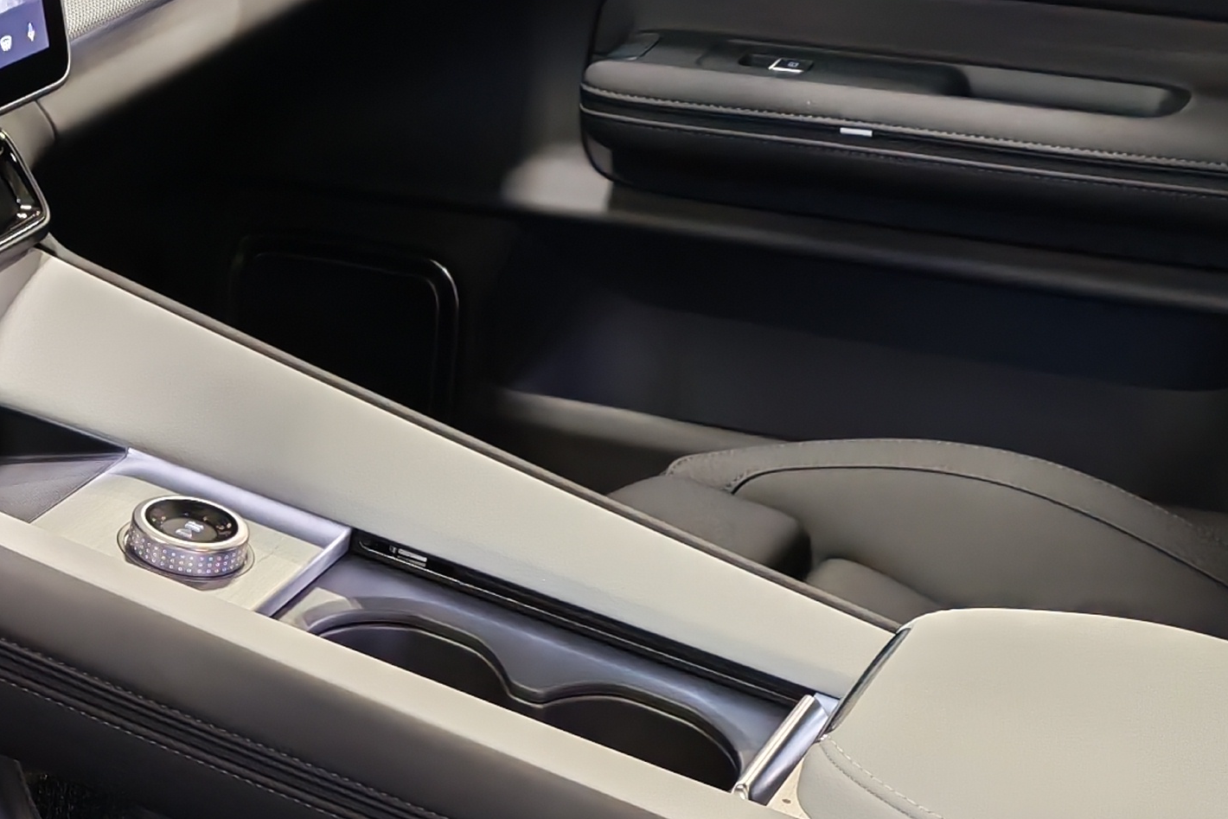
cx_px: -99
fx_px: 3172
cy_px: 677
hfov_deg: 20.9
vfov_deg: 14.6
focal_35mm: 93
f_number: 1.9
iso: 1040
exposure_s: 1/50
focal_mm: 6.12
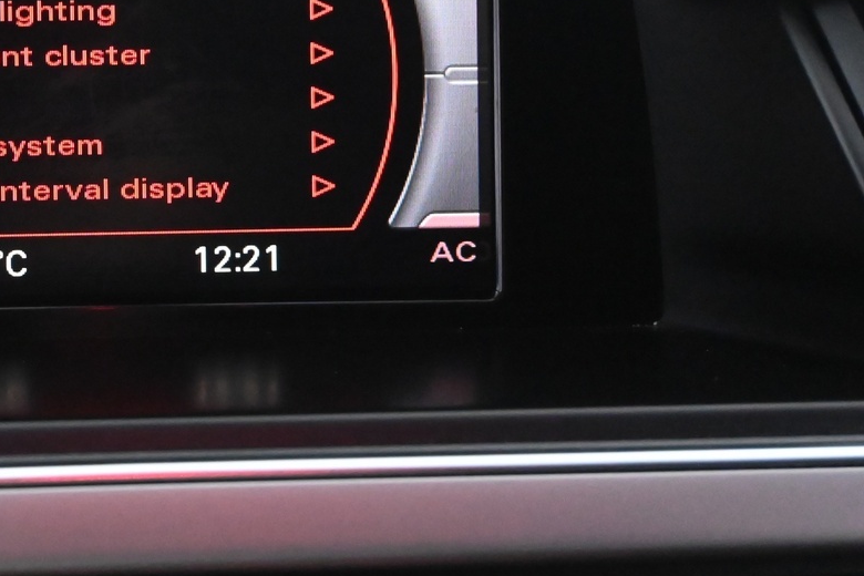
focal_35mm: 81
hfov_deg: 24.4
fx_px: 1944
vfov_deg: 16.8
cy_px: 143
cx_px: 96
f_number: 5
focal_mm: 26
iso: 6400
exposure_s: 1/40
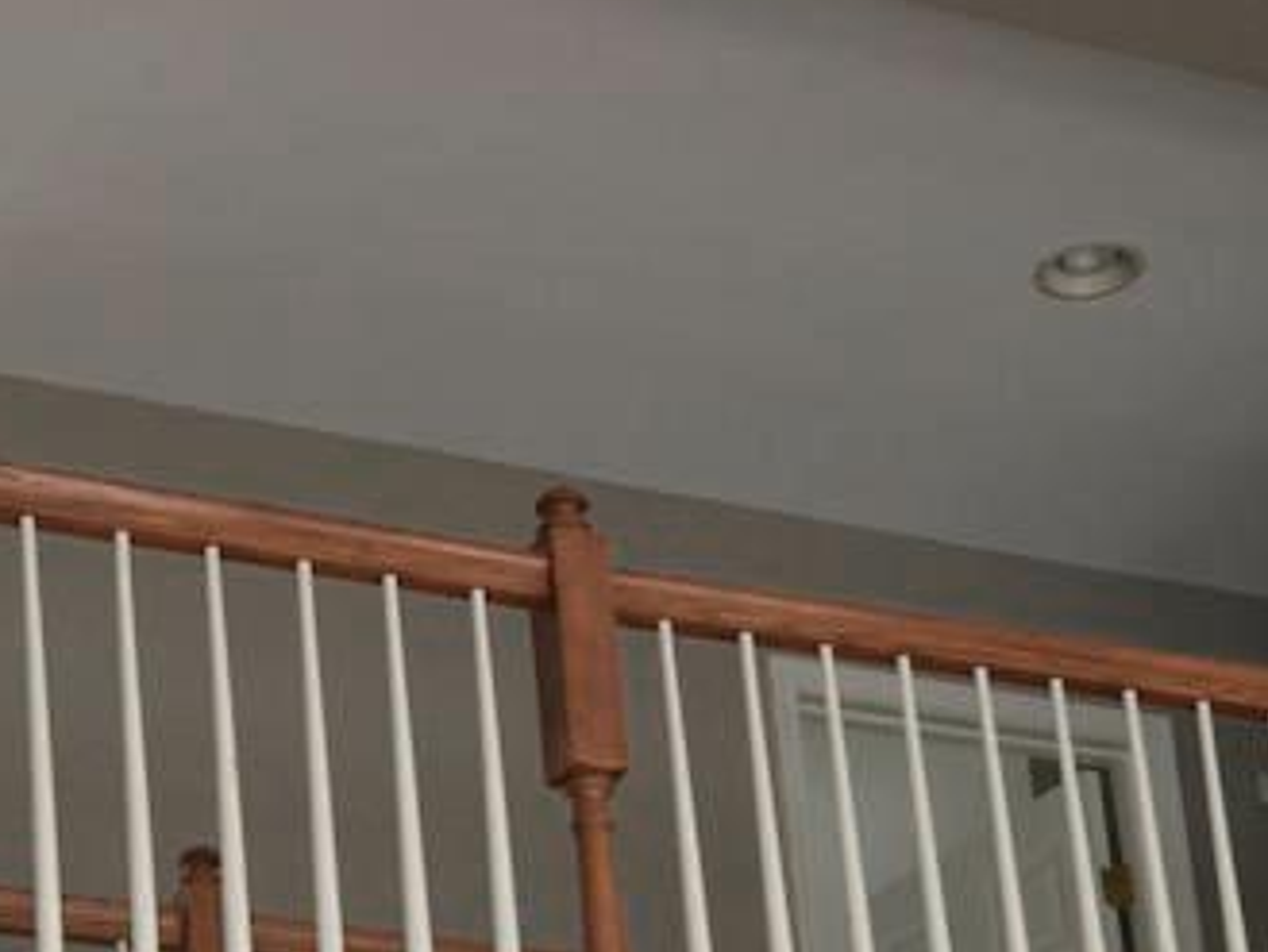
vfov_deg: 12.9
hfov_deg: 17.5
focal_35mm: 112
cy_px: 1172
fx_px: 4104
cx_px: 351
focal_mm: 20
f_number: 4.5
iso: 400
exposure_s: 1/80
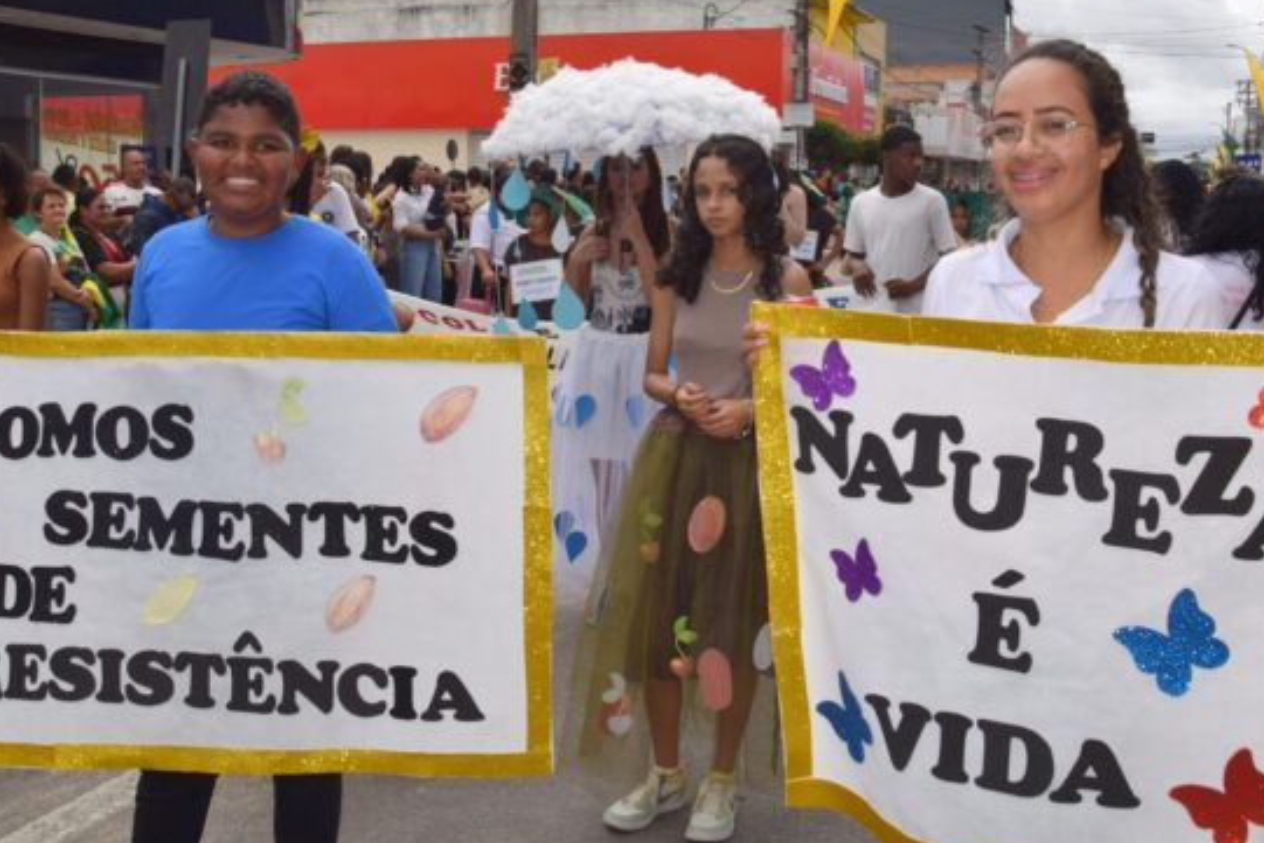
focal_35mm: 37
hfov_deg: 51.9
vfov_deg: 35.6
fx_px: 1299
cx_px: 666
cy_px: 288
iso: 100
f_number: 10
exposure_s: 1/200
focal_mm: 18
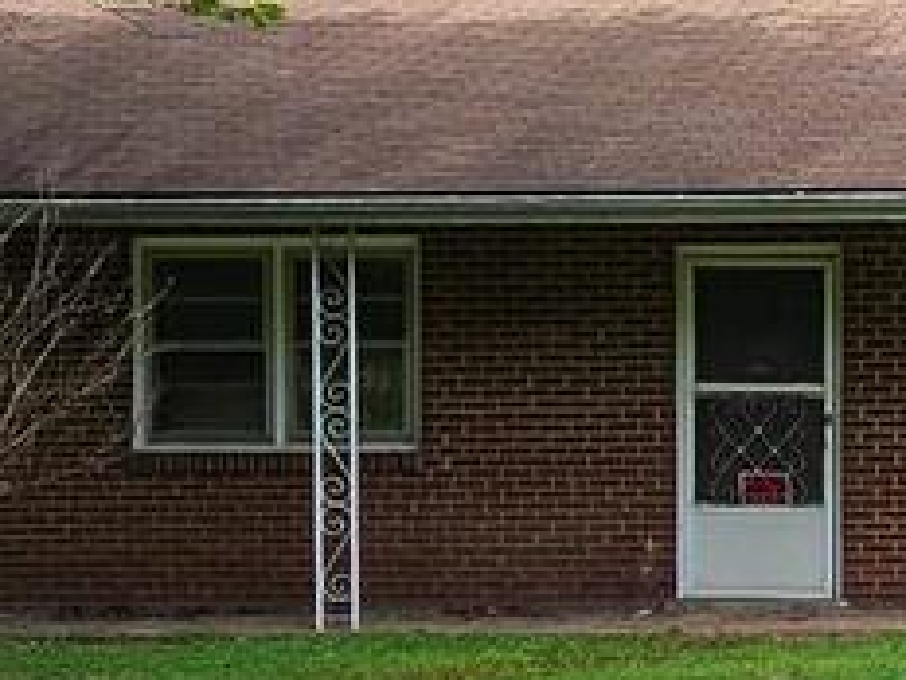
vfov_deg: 10.4
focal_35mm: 143
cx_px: 1464
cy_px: 277
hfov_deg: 12.9
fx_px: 3743
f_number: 1.8
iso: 25
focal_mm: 5.4
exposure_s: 1/1350
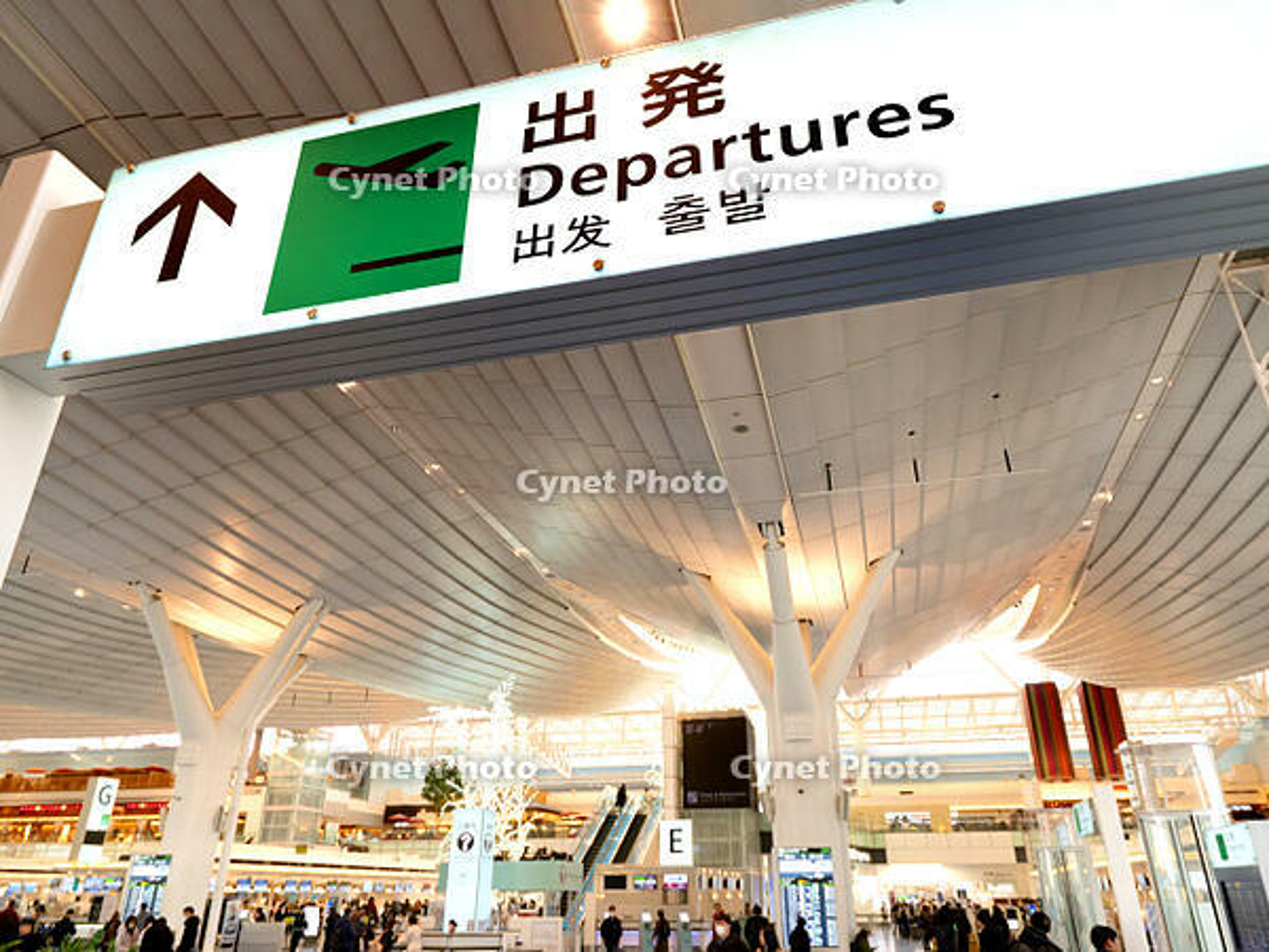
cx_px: 634
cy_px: 476
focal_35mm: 24
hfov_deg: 71.6
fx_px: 880
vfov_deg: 56.8
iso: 400
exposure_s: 1/30
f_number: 4
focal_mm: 12
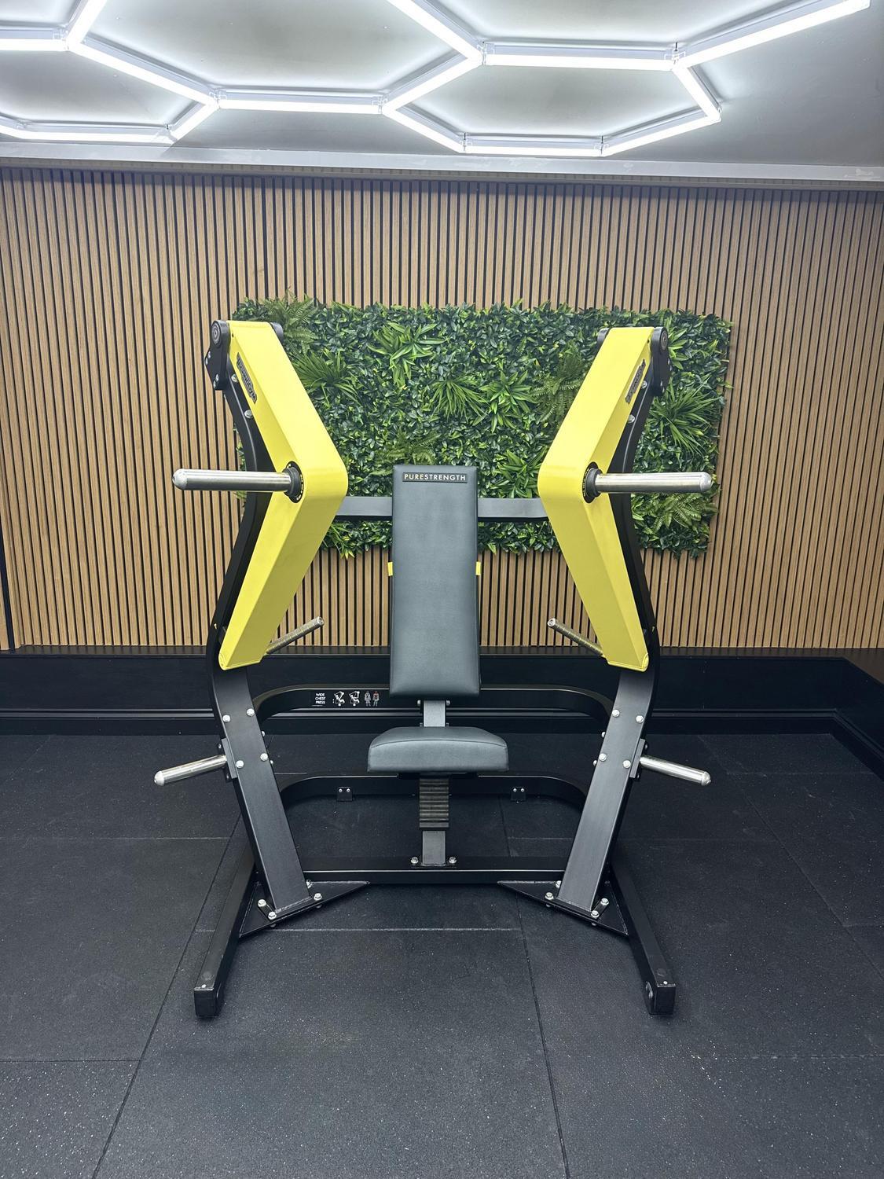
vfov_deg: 71.6
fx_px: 817
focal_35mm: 24
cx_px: 442
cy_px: 590
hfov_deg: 56.8
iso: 200
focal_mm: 6.76
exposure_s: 1/100
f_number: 1.78
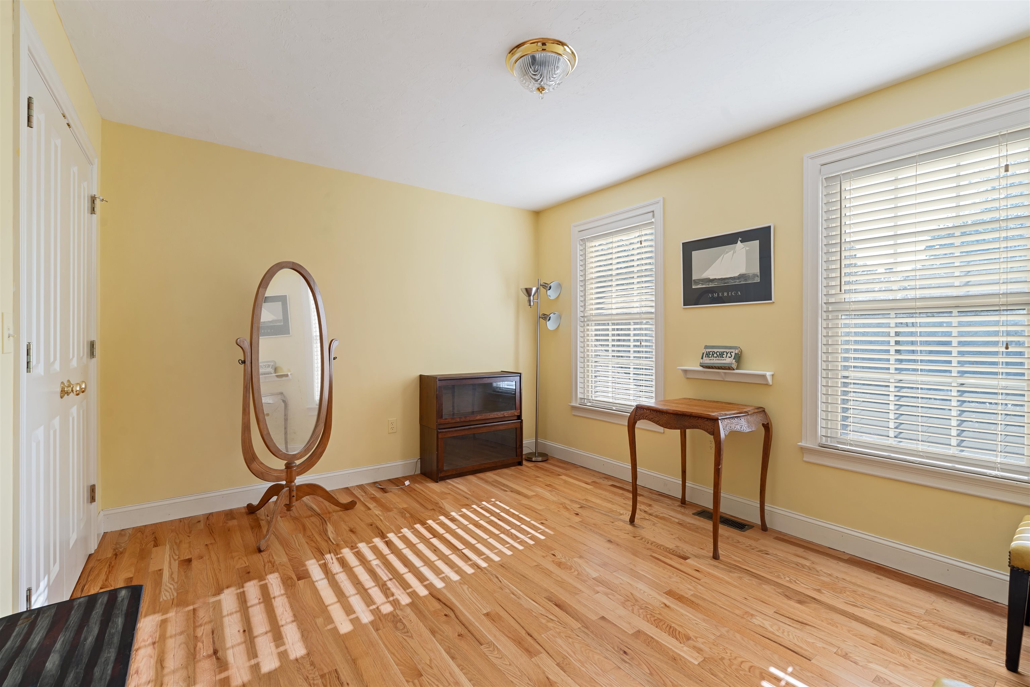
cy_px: 344
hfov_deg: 96.7
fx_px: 458
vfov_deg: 73.7
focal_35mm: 16
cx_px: 515
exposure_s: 1/2.5
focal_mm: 16
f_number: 9
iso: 100
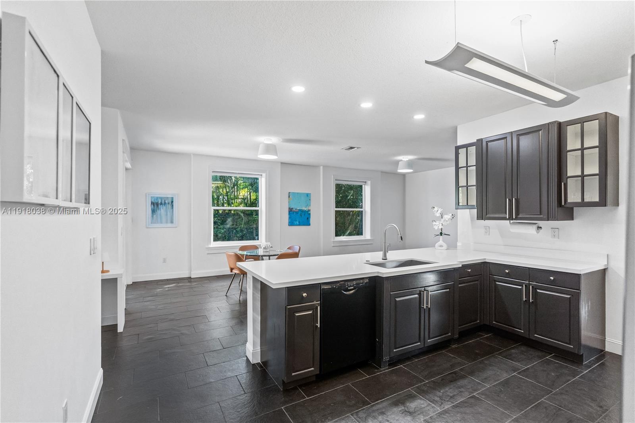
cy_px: 212
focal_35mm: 16
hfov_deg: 96.7
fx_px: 282
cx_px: 318
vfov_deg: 73.7
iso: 500
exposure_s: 1/15
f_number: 4.5
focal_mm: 16
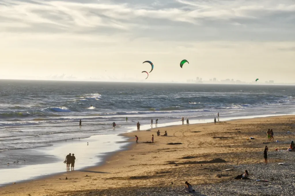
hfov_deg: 14.9
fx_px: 1130
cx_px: 148
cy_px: 98
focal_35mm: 138
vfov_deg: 9.9
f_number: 10
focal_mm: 92
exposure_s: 1/400
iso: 100
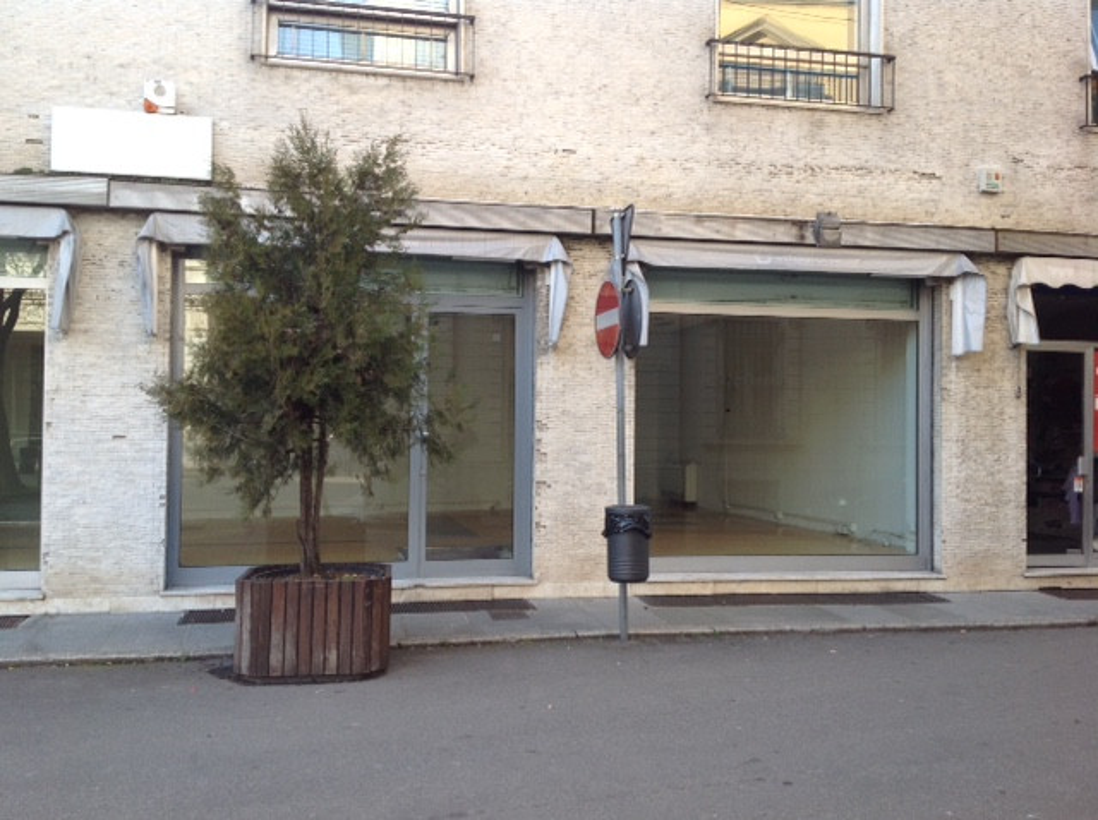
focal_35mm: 35
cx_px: 549
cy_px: 410
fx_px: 1109
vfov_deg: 40.6
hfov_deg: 52.7
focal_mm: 4.28
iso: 50
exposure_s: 1/162
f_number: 2.4
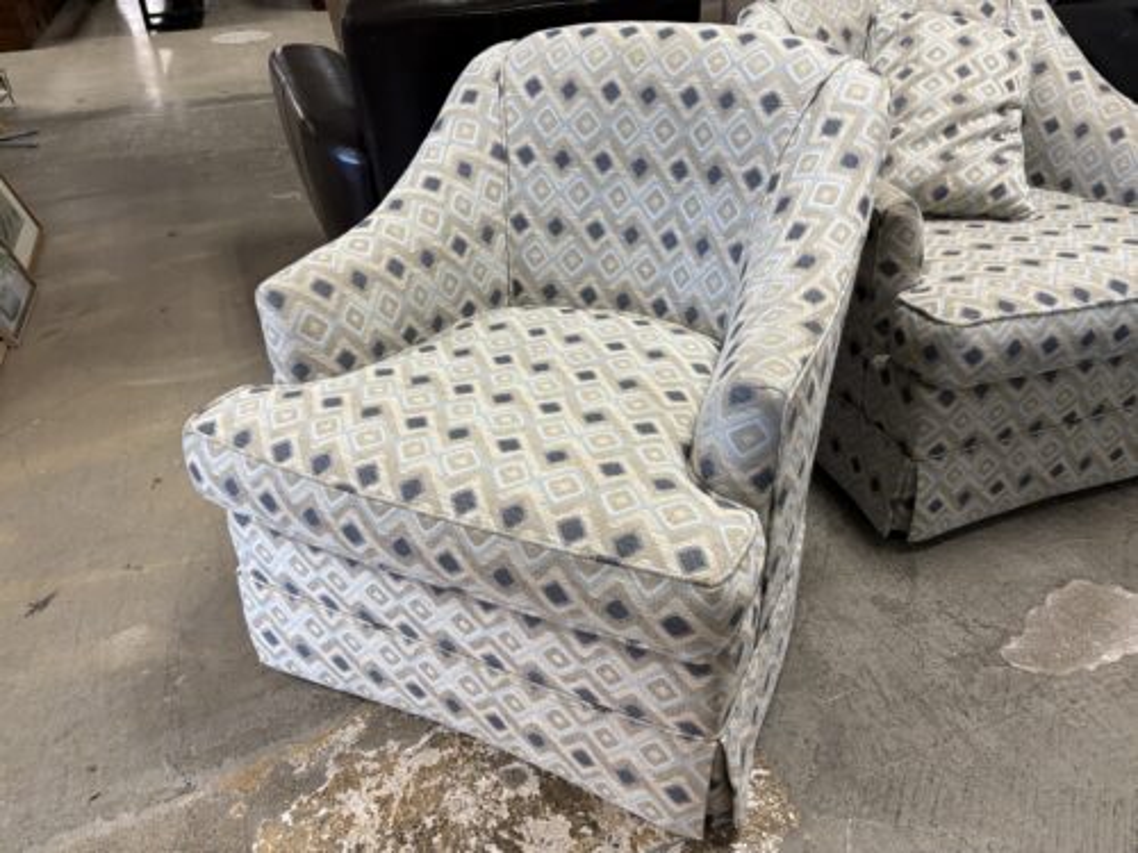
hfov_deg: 67.3
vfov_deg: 53.1
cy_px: 426
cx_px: 569
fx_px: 855
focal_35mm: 26
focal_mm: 5.96
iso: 160
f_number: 1.6
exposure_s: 1/60
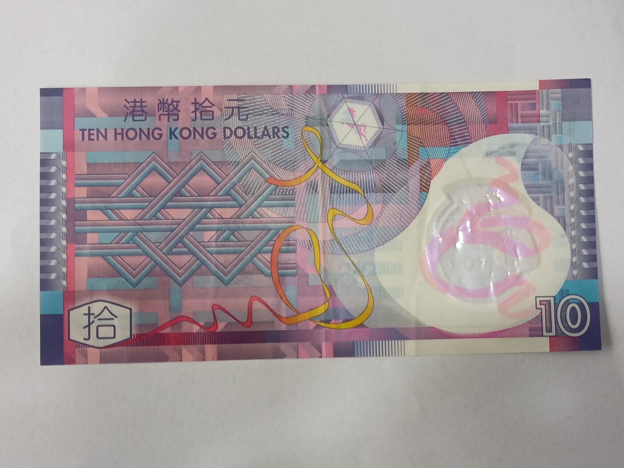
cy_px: 234
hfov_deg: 39.7
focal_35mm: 48
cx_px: 312
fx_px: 865
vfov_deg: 30.3
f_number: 1.8
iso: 209
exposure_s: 1/50
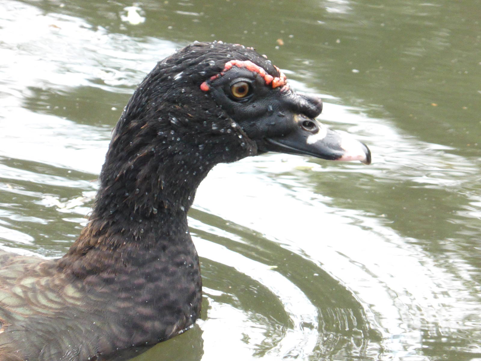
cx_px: 240
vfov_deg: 2.6
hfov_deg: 3.4
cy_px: 180
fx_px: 8073
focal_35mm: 581
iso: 640
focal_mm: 86
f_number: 6.4
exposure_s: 1/250
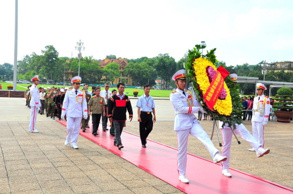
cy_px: 97
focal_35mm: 39
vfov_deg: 34.1
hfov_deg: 49.6
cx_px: 146
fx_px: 317
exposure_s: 1/500
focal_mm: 26
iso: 400
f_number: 11
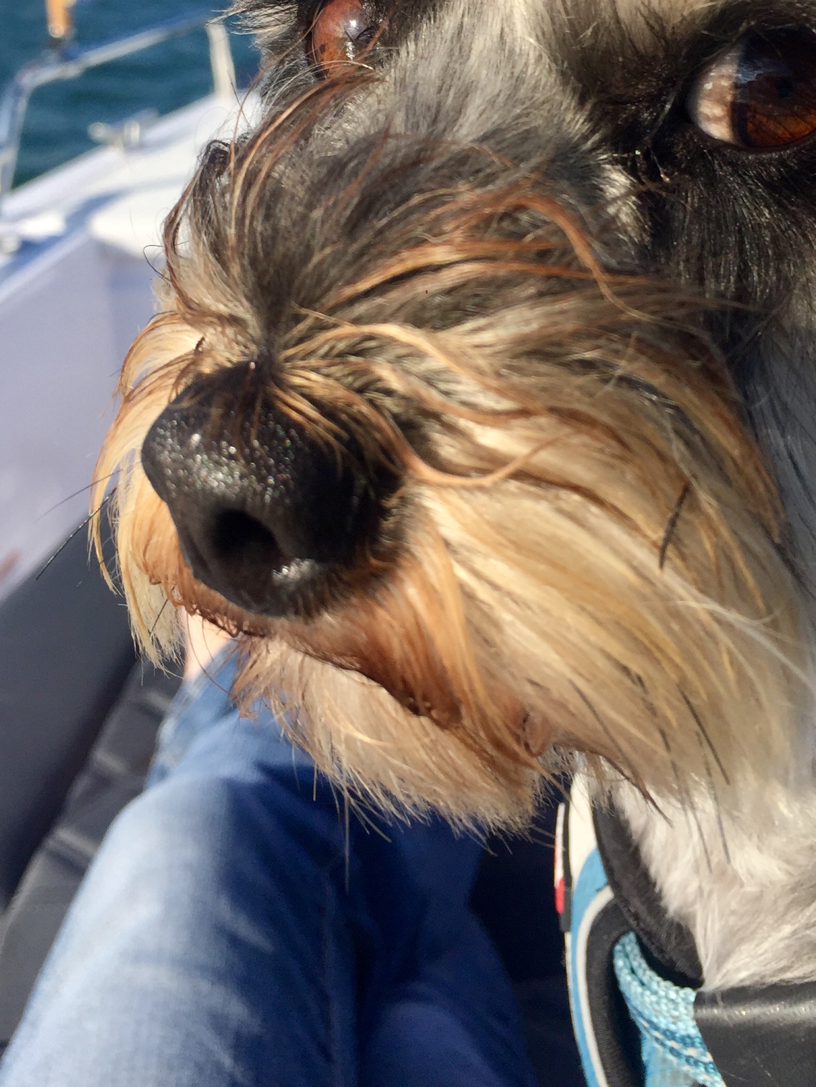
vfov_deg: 40.7
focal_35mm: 45
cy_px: 249
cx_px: 442
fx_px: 1414
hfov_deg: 32.2
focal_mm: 4.15
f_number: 2.2
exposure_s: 1/2198
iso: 32
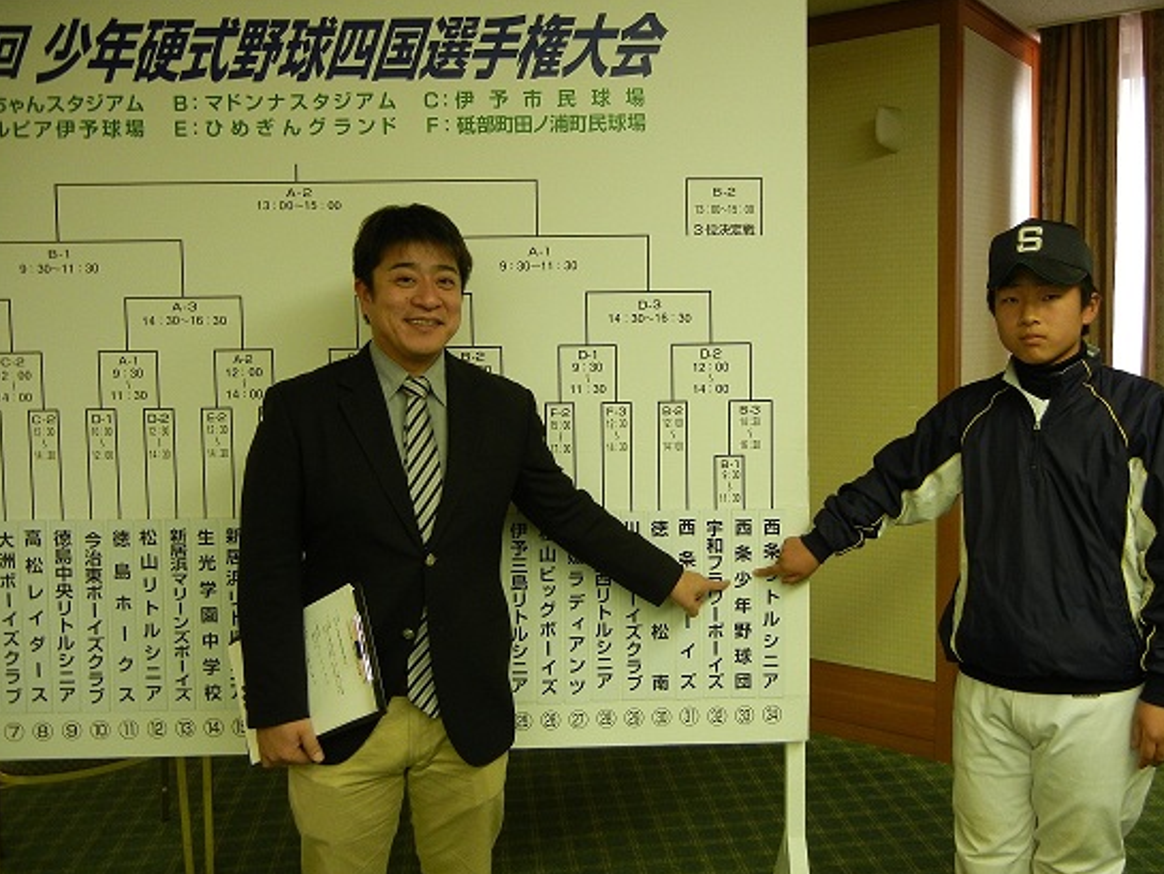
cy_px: 404
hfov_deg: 55.3
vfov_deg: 42.9
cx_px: 634
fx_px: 1110
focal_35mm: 33
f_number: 3.5
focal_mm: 5.4
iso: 249
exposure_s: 1/30
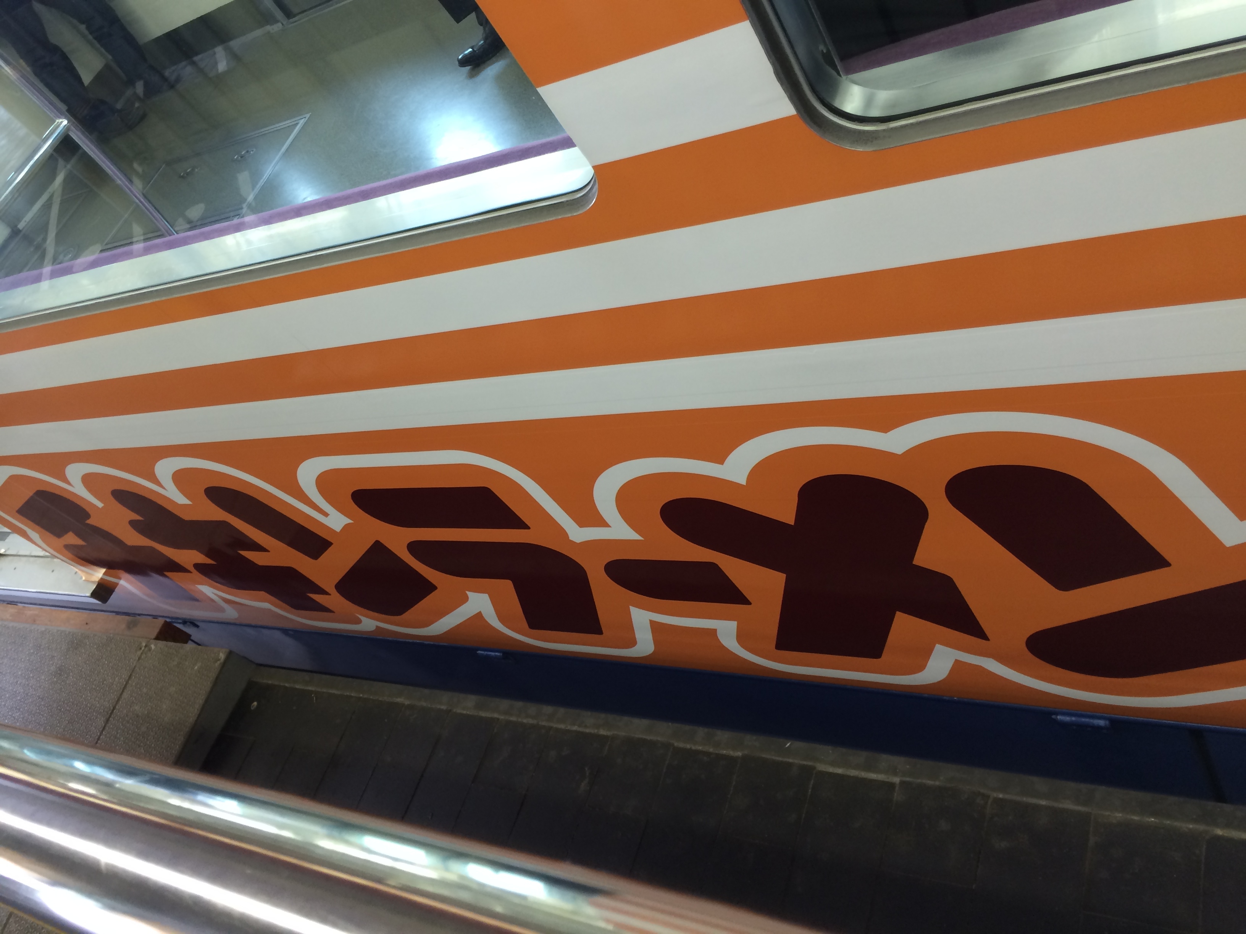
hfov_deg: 60.0
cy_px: 467
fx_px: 1080
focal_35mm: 30
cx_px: 623
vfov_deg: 46.8
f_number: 2.2
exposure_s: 1/30
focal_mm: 4.12
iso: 80
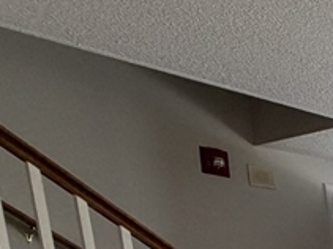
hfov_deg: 17.8
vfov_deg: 17.7
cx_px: 693
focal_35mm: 68
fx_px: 654
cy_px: 438
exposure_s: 1/121
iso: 125
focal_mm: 2.22
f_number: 2.2
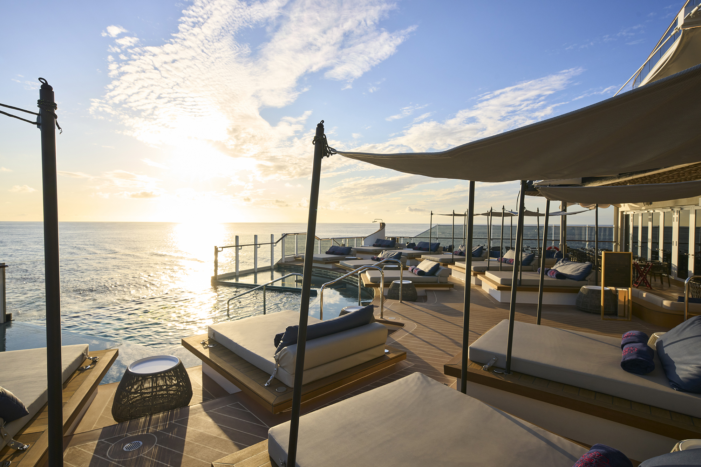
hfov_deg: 86.9
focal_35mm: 19
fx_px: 370
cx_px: 350
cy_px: 234
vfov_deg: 64.5
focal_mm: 19
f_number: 11
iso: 400
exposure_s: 1/320
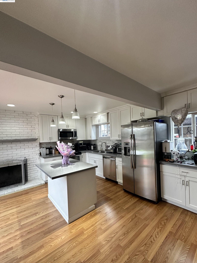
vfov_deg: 98.1
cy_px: 138
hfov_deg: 81.7
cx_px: 104
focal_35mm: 15
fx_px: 114
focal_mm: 2.22
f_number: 2.2
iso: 250
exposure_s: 1/120
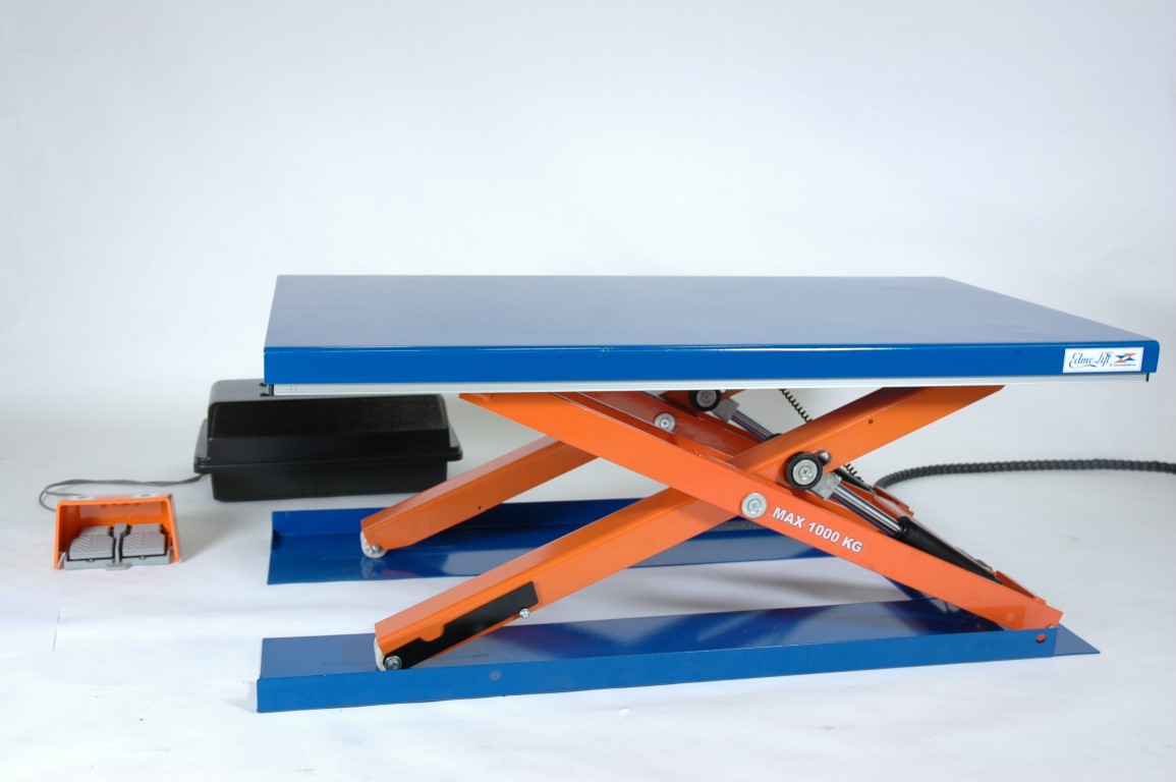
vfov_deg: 35.4
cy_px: 391
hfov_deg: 51.3
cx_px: 588
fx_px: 1224
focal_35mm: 38
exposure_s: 1/60
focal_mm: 25
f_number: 4.5
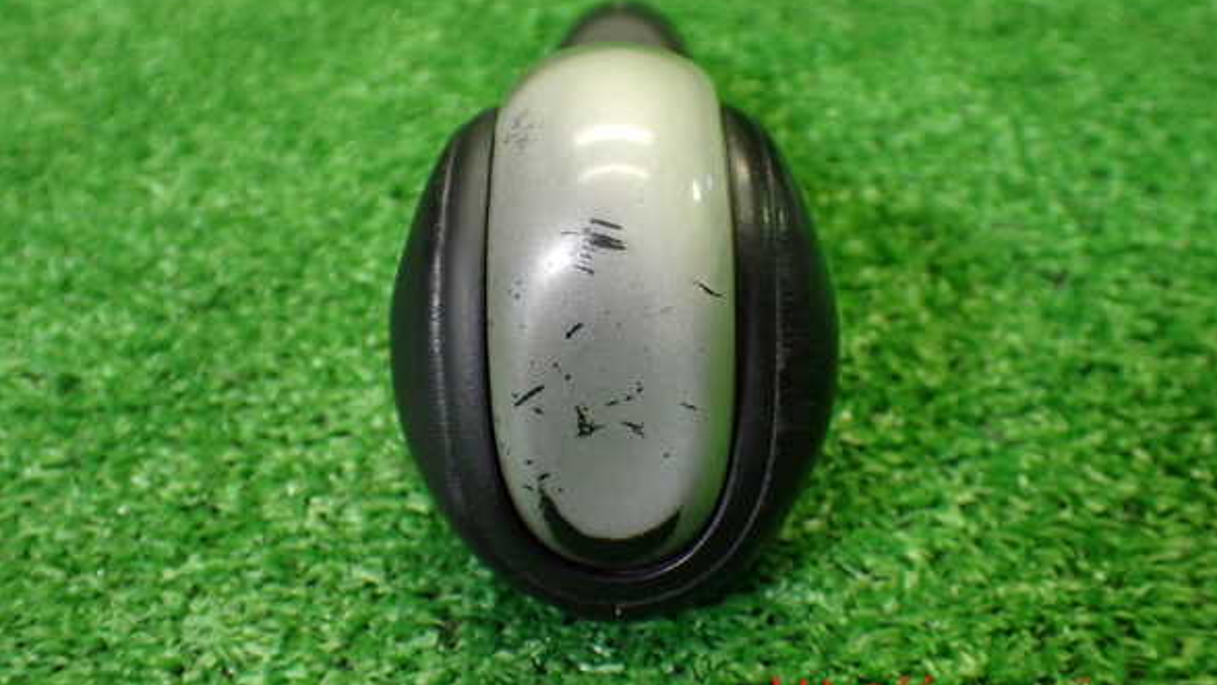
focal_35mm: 40
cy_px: 259
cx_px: 619
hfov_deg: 50.5
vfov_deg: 29.6
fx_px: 1291
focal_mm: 6.37
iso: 800
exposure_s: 1/160
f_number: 2.5
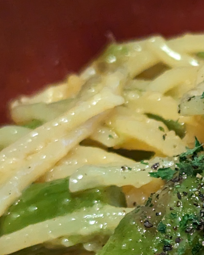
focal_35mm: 183
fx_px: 1381
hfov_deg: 8.3
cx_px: 317
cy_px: 193
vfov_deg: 10.5
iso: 600
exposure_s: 1/25.5
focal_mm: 6.81
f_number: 1.85
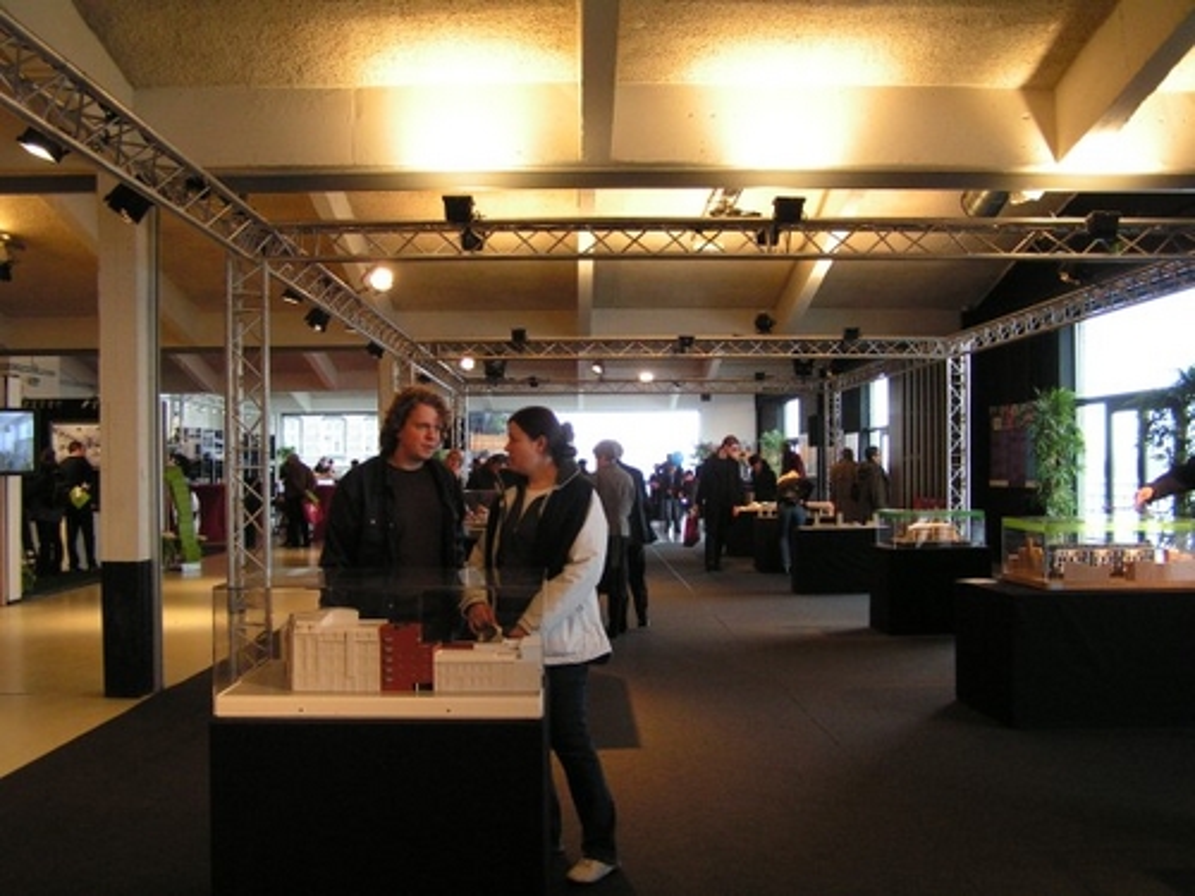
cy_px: 448
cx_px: 598
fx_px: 1312
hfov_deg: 49.0
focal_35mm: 38
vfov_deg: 37.7
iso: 125
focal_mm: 6.3
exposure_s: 1/40
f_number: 2.8
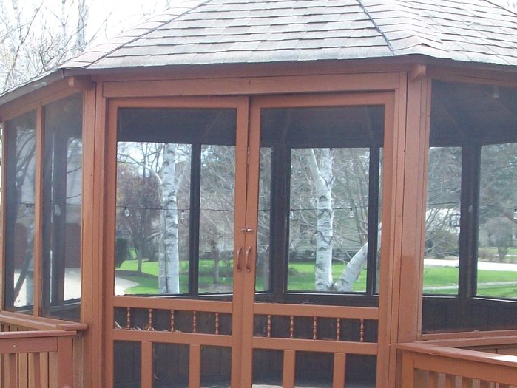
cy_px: 327
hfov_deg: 27.8
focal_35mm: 70
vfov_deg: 20.7
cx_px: 268
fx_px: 1046
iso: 80
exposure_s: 1/188
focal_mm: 5.7
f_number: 2.8
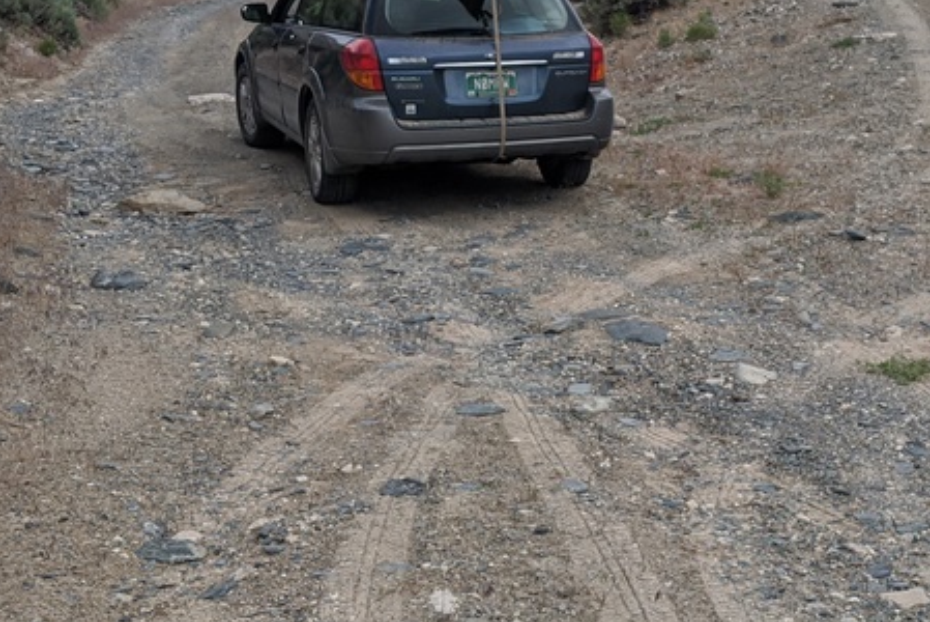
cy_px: 230
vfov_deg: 21.2
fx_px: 1654
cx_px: 652
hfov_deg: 31.0
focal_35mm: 64
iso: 74
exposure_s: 1/3356
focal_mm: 4.44
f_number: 1.8
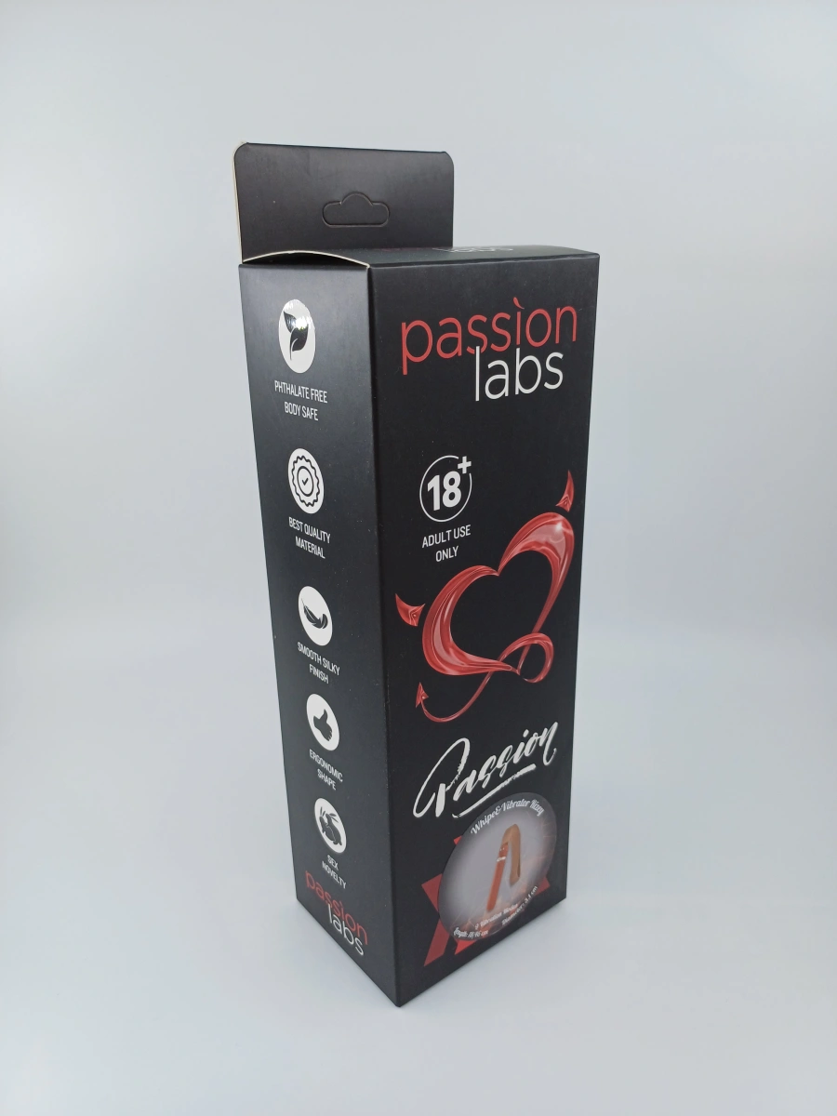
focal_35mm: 25
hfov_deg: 54.9
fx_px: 806
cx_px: 418
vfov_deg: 69.4
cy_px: 558
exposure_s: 1/357
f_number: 1.8
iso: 50
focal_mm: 4.65
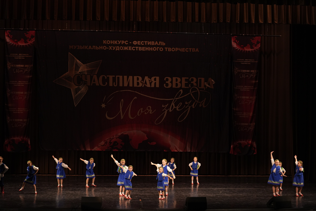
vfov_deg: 19.5
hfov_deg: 28.8
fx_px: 614
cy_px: 106
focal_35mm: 70
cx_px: 158
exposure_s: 1/400
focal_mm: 70
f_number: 2.8
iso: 1600
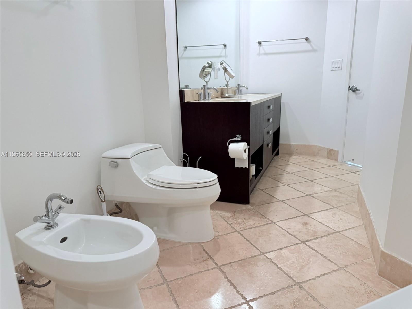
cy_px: 154
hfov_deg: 71.6
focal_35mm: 24
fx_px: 286
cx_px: 206
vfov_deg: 56.8
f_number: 1.78
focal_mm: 6.76
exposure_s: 1/120
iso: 200
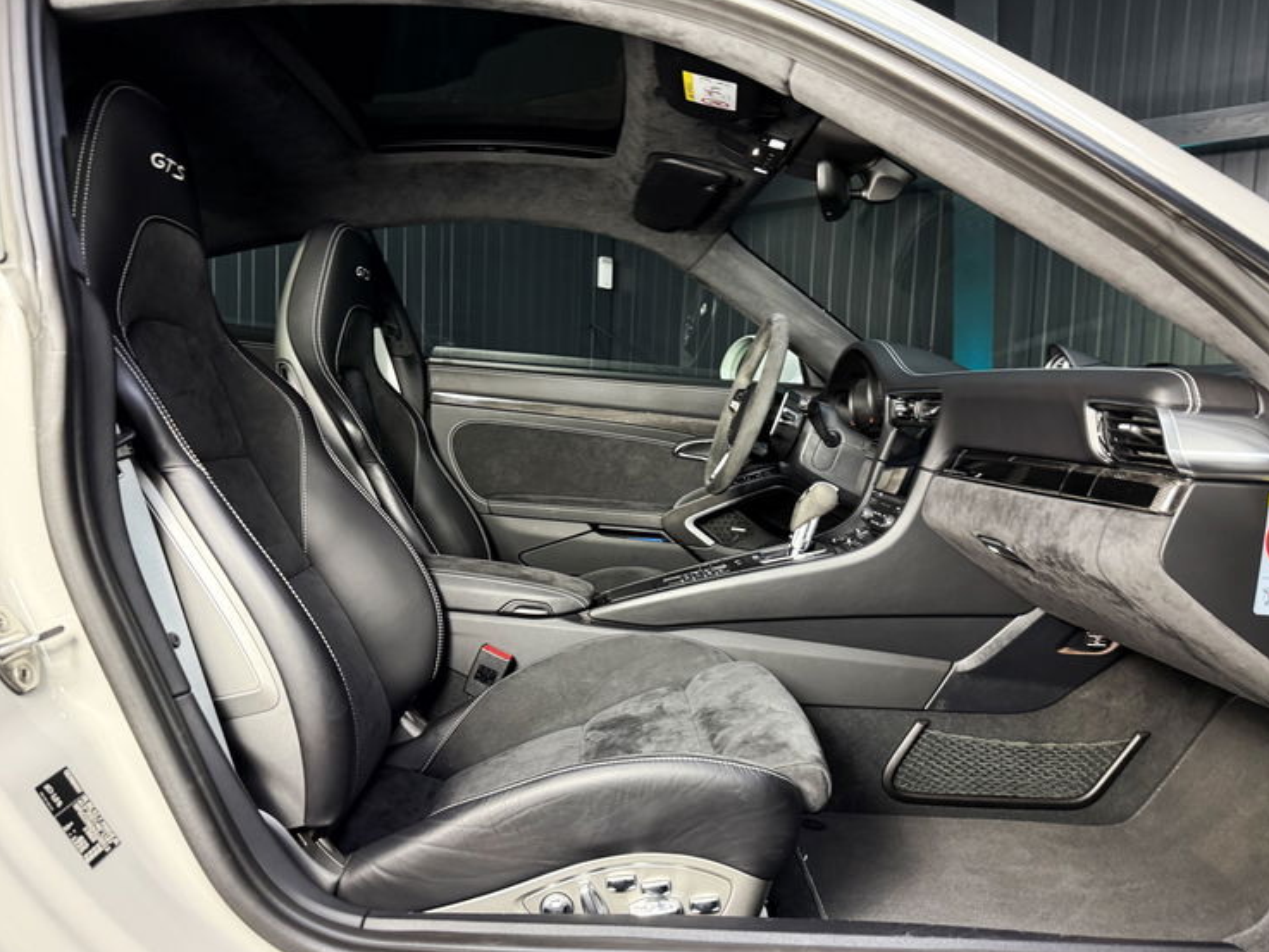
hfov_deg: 69.4
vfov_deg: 54.9
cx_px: 628
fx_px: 917
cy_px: 489
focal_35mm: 25
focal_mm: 6.76
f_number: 1.78
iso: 400
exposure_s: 1/50
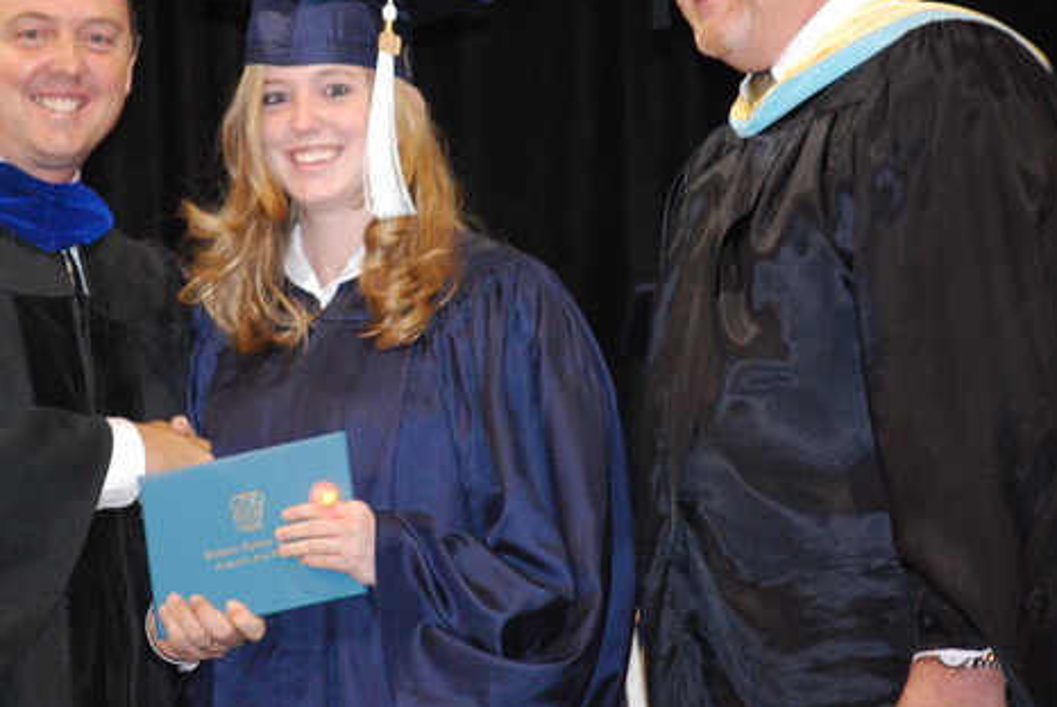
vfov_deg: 5.8
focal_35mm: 239
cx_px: 417
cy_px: 242
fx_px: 7026
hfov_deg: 8.6
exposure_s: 1/60
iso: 1600
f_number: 4.8
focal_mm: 116
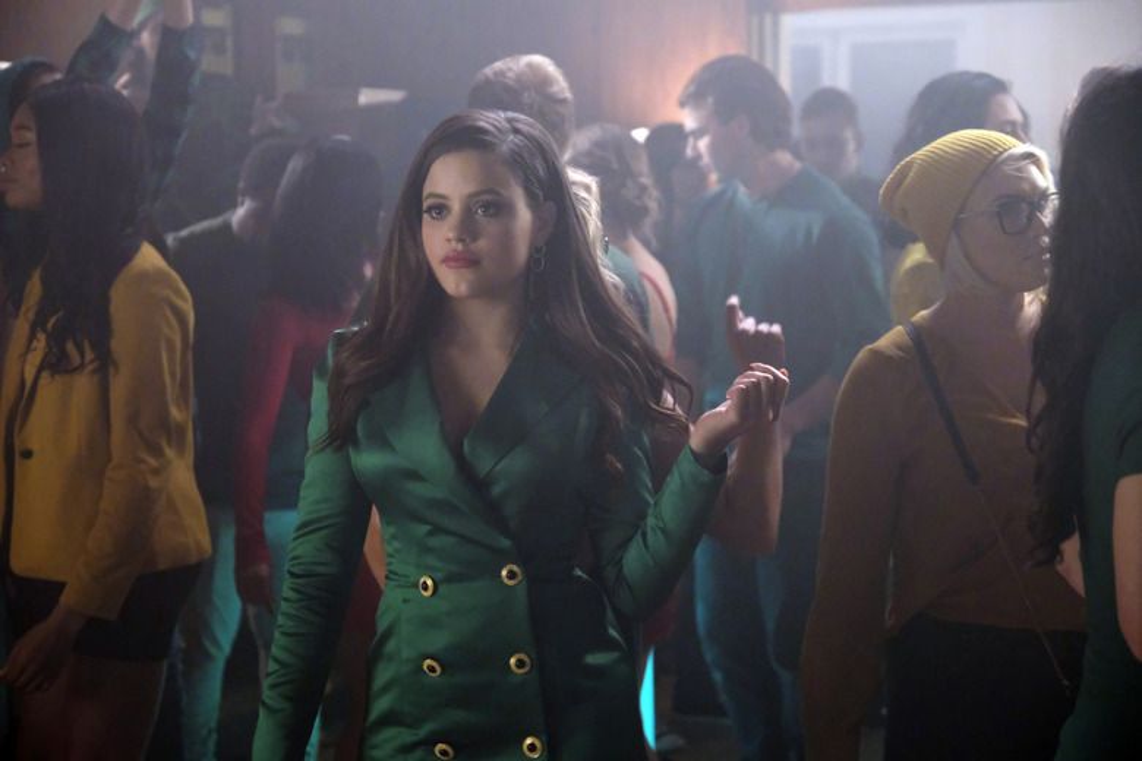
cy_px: 380
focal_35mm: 73
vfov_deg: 18.7
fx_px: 2316
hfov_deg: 27.7
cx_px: 571
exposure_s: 1/160
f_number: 2.8
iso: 4000
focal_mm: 48.5
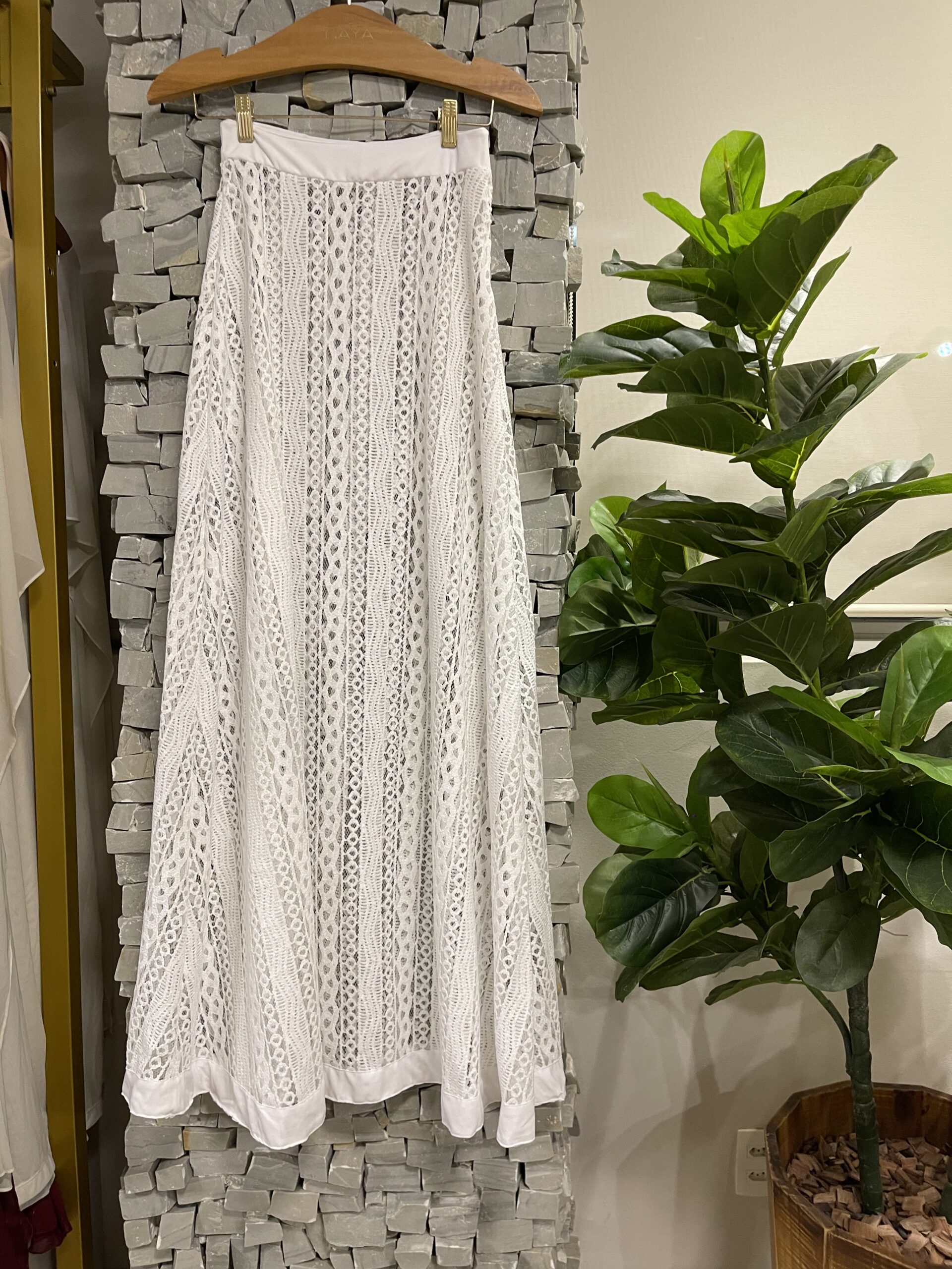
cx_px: 476
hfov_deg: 54.9
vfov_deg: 69.4
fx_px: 917
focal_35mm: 25
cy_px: 634
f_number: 1.6
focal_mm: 5.1
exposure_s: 1/60
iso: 160
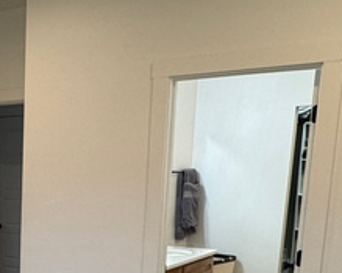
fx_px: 648
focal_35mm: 64
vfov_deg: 22.6
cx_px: -52
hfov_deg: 26.7
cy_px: 293
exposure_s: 1/60
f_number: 2.2
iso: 160
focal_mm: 2.22
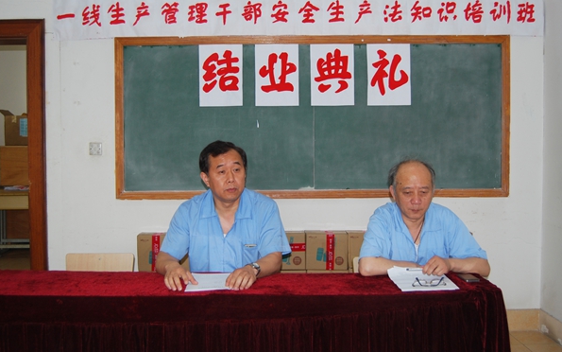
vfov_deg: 35.8
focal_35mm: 36
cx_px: 282
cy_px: 164
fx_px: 544
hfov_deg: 54.6
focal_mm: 23
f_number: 3.8
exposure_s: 1/60
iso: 200
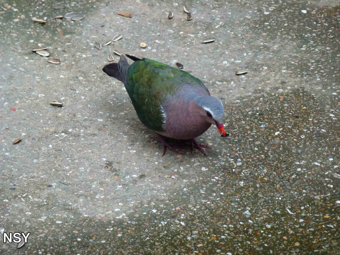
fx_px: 2613
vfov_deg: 5.6
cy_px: 128
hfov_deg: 7.4
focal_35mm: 266
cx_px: 170
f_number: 5.6
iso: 400
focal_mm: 47.7
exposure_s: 1/80
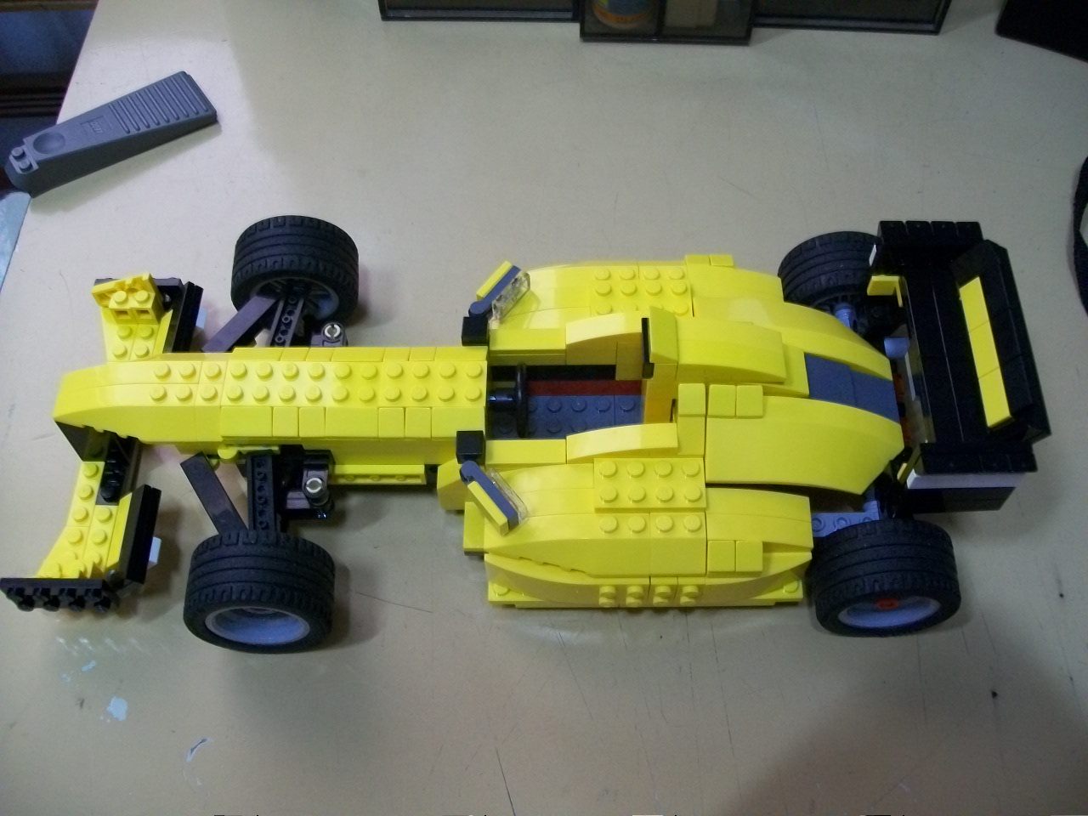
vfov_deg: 41.8
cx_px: 544
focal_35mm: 34
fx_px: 1069
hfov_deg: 54.0
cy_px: 408
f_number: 2.7
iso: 160
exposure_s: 1/8
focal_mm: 6.1
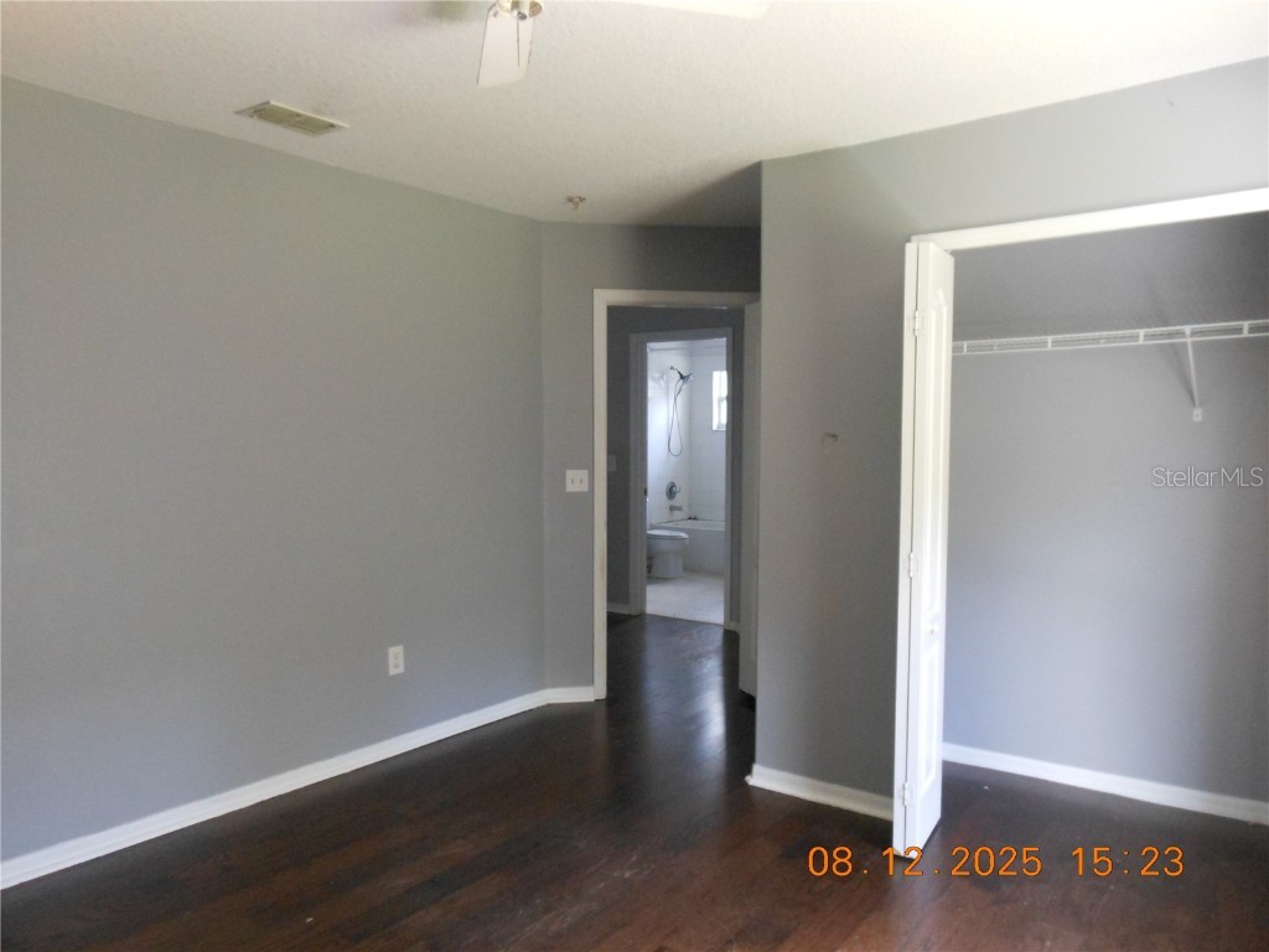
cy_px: 476
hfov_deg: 69.4
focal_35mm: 25
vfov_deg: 54.9
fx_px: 916
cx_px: 634
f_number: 3.2
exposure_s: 1/60
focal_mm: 4.5
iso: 400
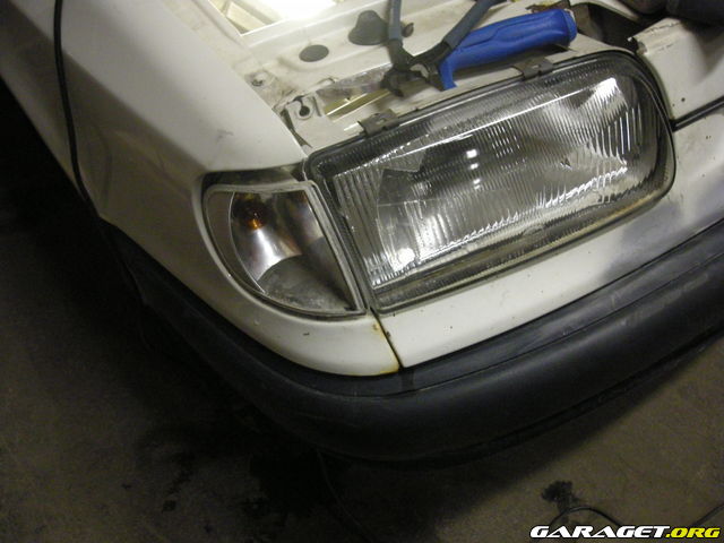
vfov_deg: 40.7
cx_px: 362
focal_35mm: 35
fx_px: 732
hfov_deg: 52.6
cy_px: 272
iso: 400
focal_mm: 5.7
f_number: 2.8
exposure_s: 1/47.4
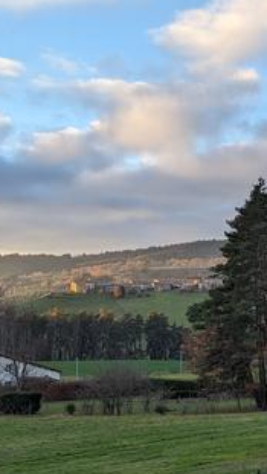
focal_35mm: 67
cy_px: 247
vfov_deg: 31.4
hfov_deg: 16.3
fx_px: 843
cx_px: 414
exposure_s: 1/510
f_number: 1.85
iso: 40
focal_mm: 6.81
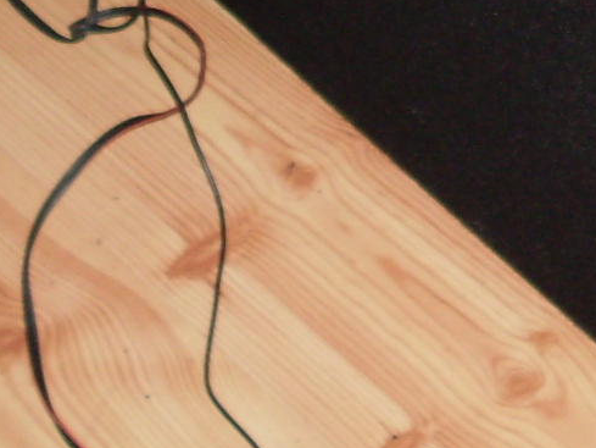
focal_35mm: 159
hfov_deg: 12.2
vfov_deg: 8.9
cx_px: 639
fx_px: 2738
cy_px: -387
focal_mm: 6.3
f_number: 2.8
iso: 100
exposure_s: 1/45
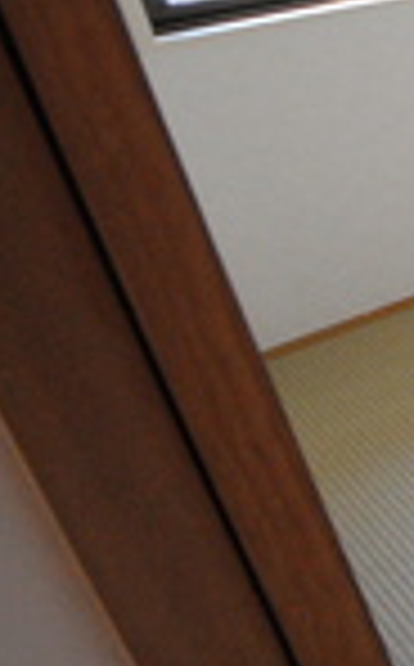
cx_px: 1282
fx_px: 961
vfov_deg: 36.9
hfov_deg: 11.0
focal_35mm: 53
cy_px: 135
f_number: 4.5
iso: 800
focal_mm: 8
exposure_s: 1/50
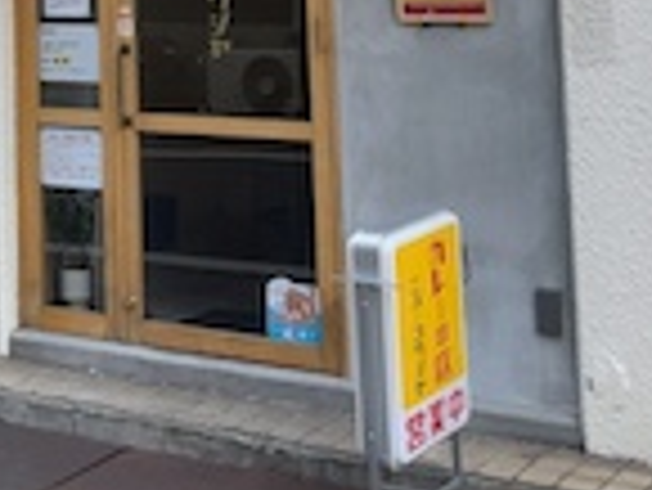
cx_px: 162
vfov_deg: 16.3
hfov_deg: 22.5
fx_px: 1621
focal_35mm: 86
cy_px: -144
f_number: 1.6
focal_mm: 4.2
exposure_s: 1/698
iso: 32
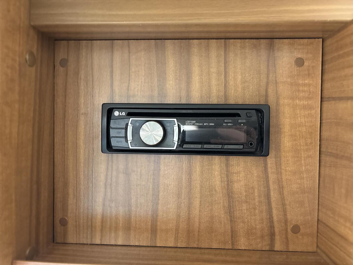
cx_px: 176
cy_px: 132
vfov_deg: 53.1
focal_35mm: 26
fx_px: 265
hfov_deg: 67.3
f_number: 1.6
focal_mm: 5.96
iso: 500
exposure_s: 1/33
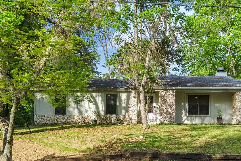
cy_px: 122
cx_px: 178
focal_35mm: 45
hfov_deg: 42.4
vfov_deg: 29.4
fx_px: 301
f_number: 8
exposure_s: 1/340
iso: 160
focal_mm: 19.1
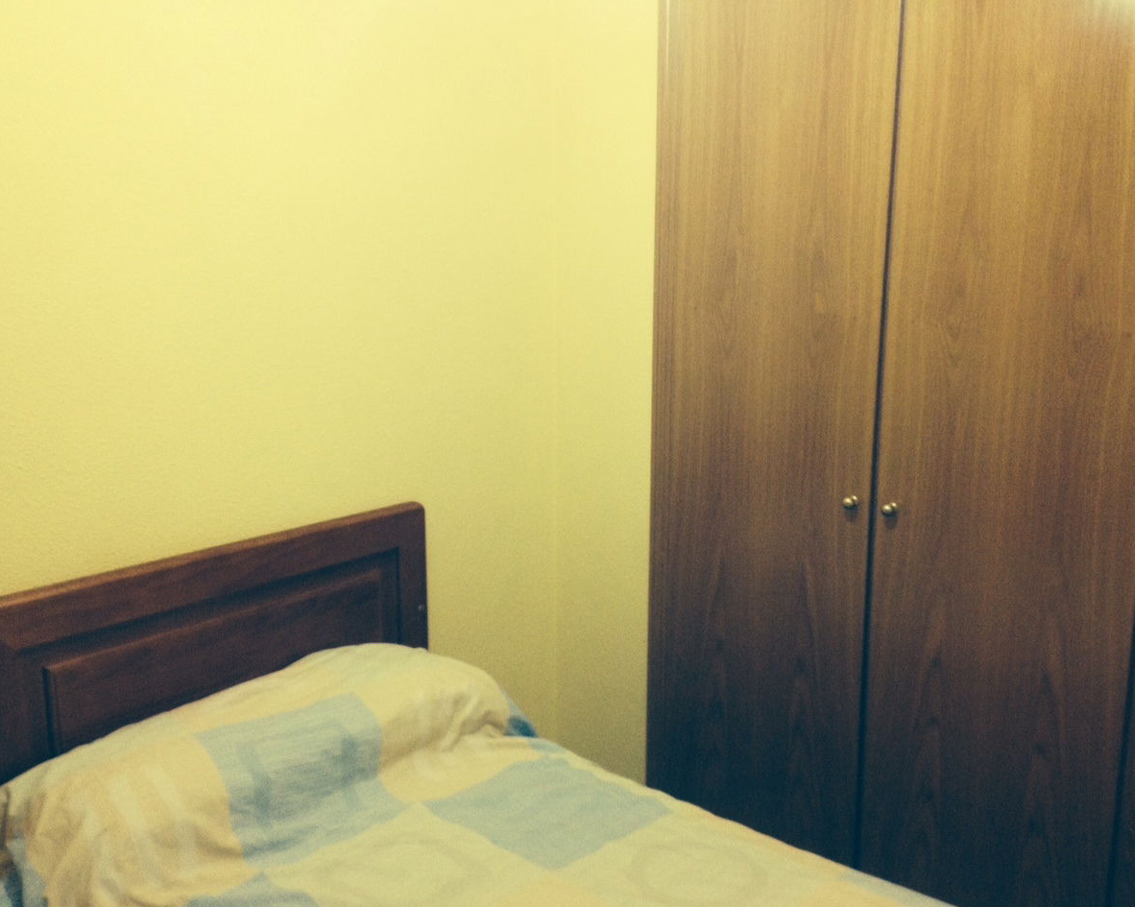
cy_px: 456
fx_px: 1243
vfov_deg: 40.1
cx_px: 593
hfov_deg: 49.1
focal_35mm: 37
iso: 250
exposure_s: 1/20
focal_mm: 4.28
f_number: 2.4
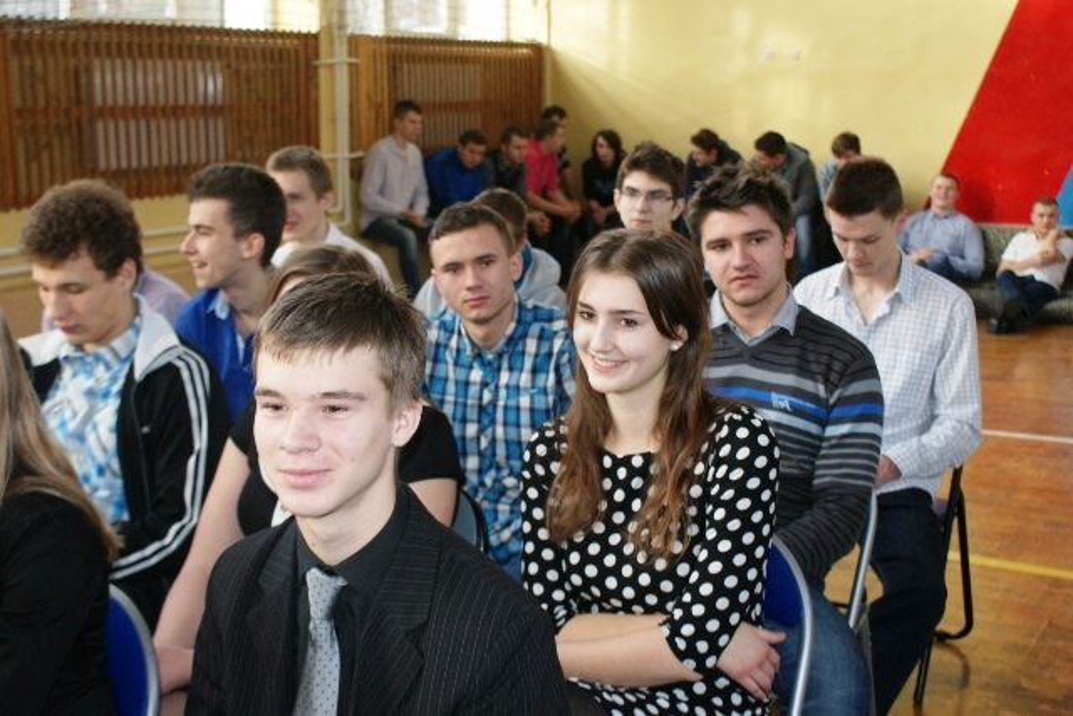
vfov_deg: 29.9
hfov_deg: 43.6
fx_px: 1341
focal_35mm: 45
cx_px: 536
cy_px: 358
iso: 400
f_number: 5
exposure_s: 1/60
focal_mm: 30
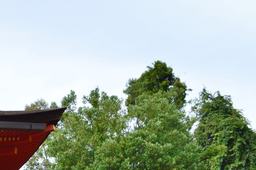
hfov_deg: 22.6
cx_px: -77
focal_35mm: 80
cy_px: 240
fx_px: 568
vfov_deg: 15.9
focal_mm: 18
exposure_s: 1/125
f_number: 5.6
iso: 100
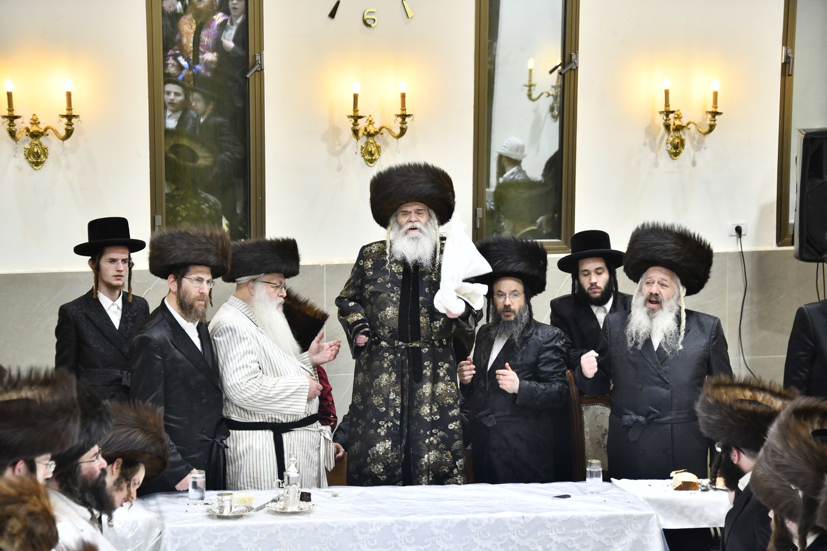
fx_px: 2664
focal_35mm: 116
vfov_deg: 11.8
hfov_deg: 17.6
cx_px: 414
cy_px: 276
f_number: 5.6
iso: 1000
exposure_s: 1/200
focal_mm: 116
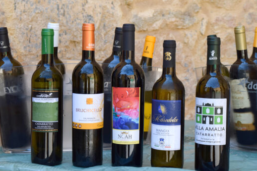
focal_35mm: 80
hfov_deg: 25.3
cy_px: 85
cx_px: 146
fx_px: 571
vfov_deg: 17.1
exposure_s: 1/250
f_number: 8
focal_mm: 46
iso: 400
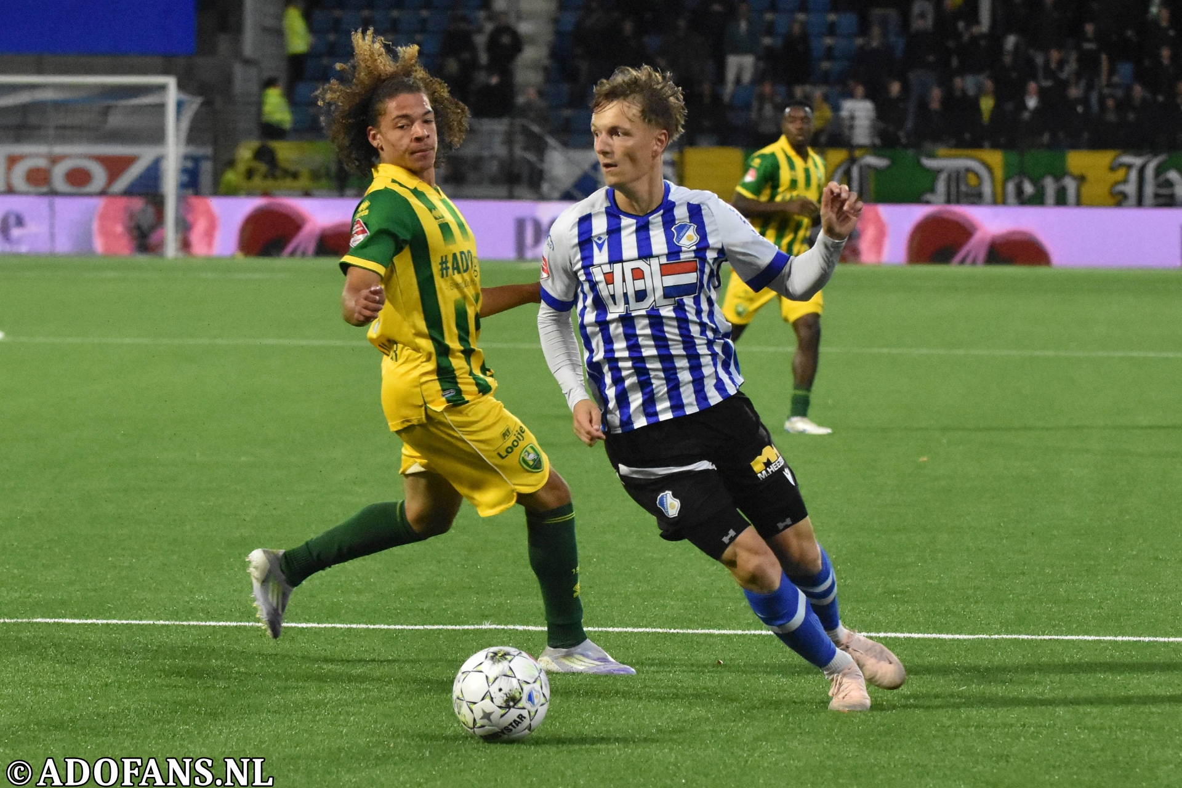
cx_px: 591
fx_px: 5023
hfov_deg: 13.4
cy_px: 394
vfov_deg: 9.0
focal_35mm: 153
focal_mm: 102
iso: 4500
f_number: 3.5
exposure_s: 1/1000
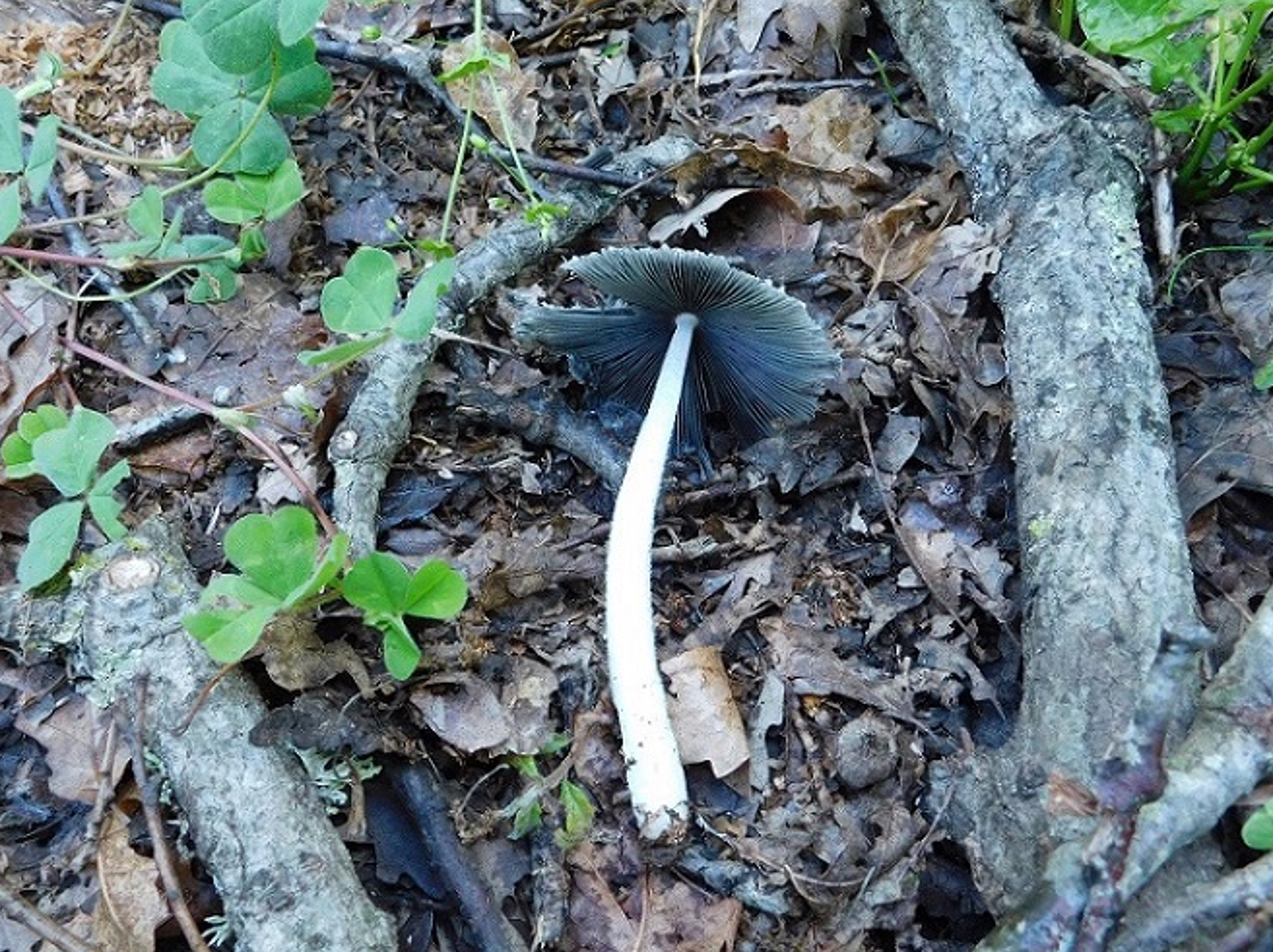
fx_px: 1176
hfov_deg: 56.8
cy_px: 491
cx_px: 650
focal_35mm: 32
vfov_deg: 44.1
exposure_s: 1/30
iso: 220
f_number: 3.2
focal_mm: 5.3
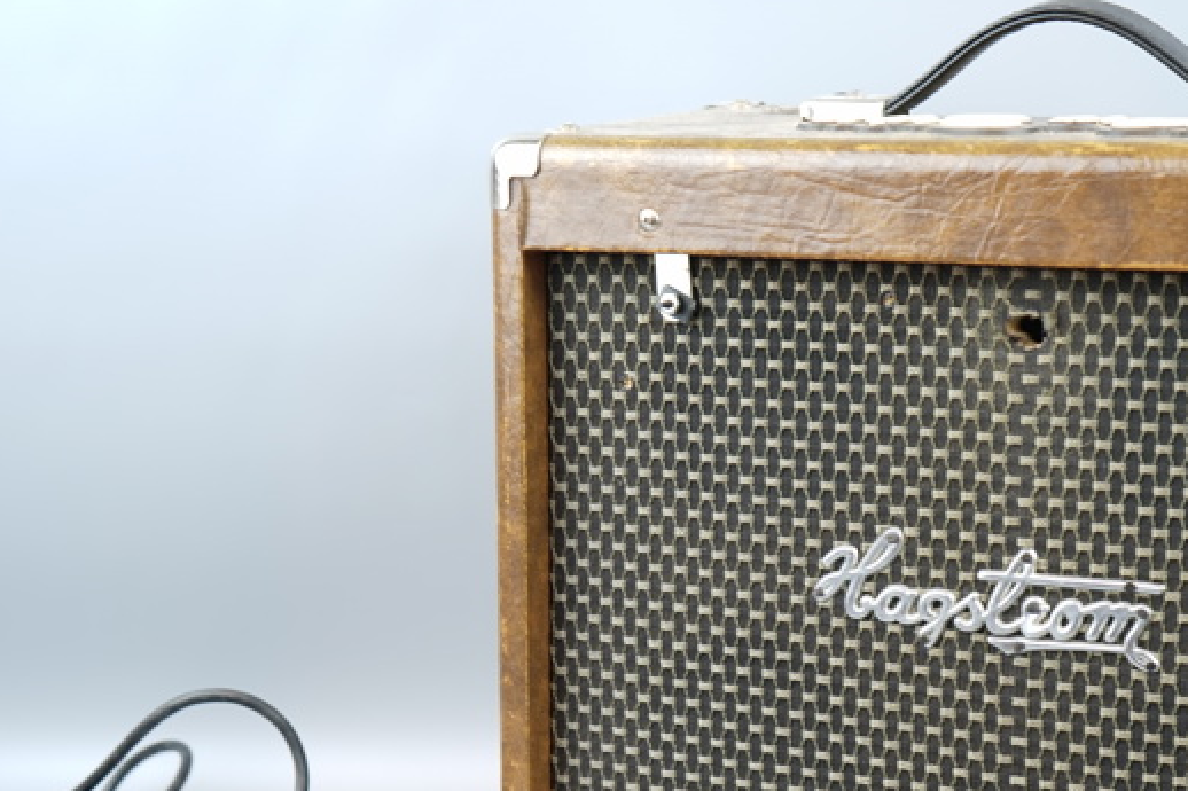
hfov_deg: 27.6
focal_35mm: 73
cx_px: 732
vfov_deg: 18.5
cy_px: 603
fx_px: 2408
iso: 50
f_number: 4.5
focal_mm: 42
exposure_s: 1/13
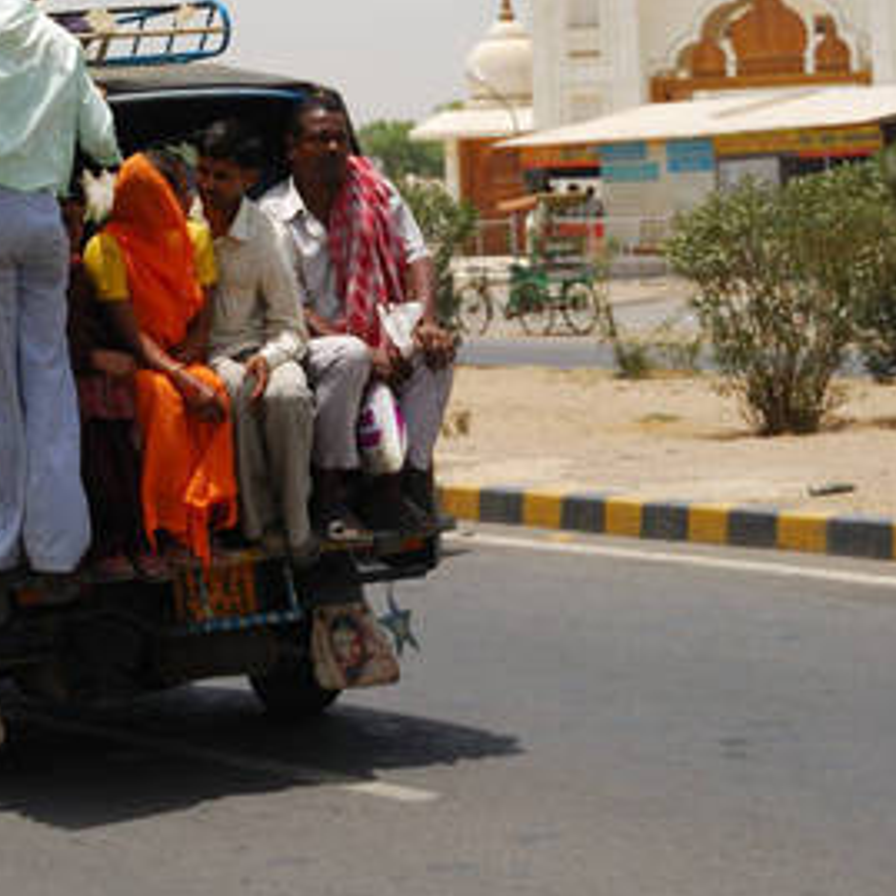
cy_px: 70
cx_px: 140
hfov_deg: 13.0
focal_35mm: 133
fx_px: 3895
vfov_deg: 13.0
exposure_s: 1/800
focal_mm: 40
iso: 100
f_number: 4.5
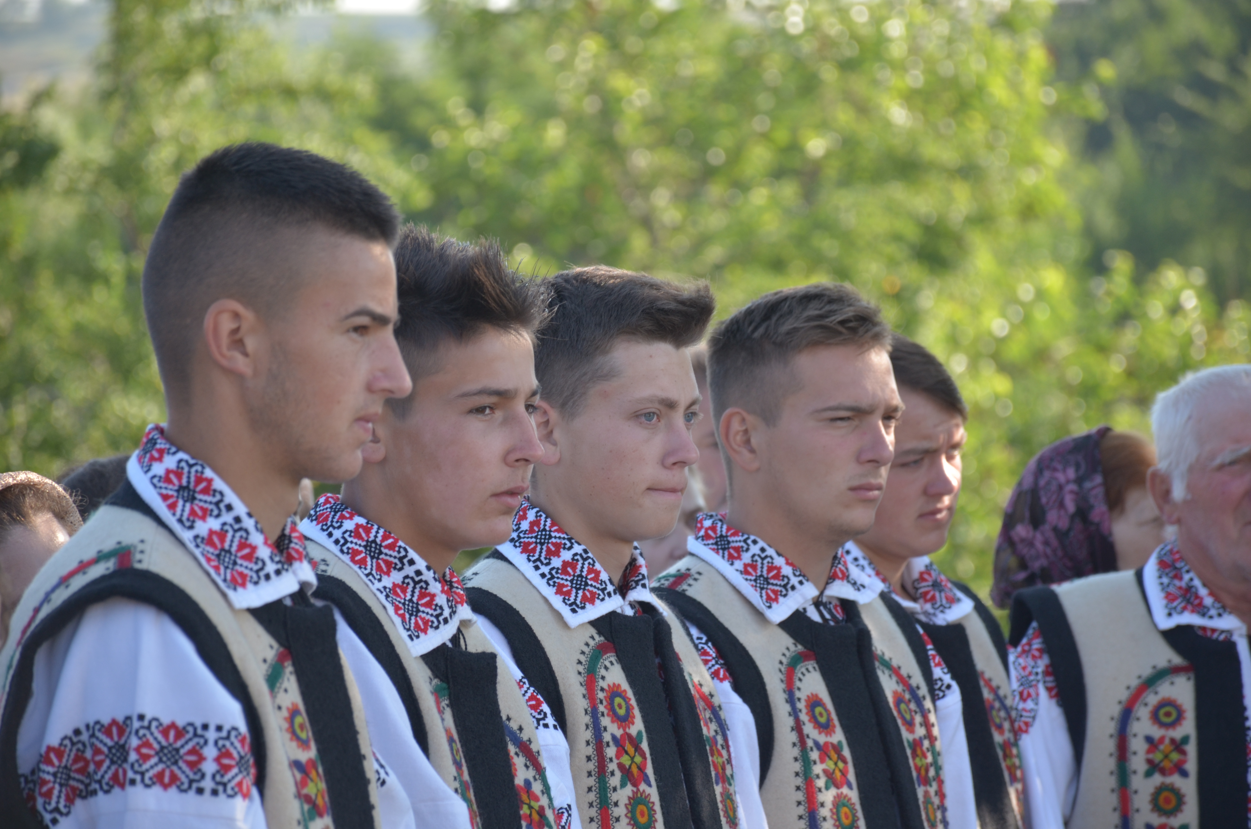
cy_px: 414
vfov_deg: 6.5
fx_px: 7282
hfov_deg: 9.8
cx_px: 626
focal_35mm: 210
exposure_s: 1/250
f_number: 5.6
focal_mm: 140
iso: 250
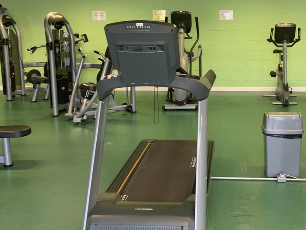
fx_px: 389
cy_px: 84
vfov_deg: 32.7
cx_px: 213
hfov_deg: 42.1
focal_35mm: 44
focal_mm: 4.25
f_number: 1.8
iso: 80
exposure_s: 1/50
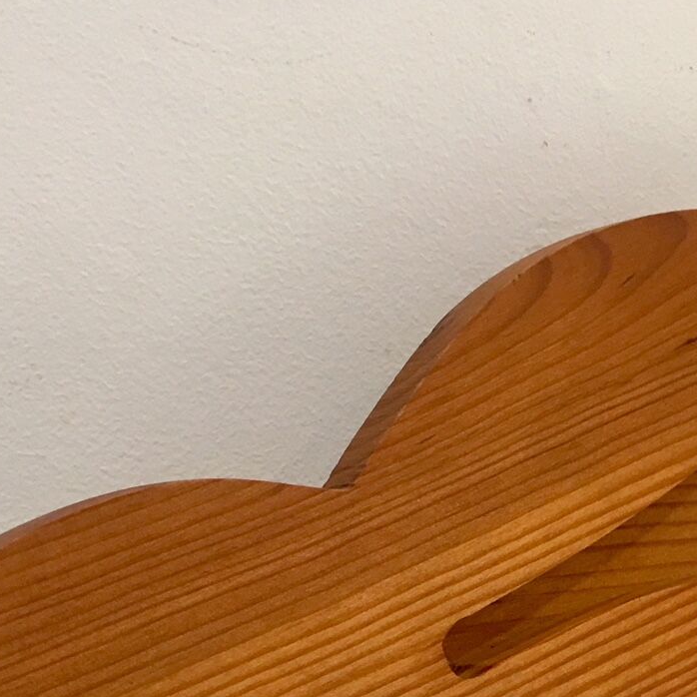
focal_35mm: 74
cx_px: 421
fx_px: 1686
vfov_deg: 21.5
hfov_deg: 23.3
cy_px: 858
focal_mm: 4.15
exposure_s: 1/33
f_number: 2.2
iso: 125
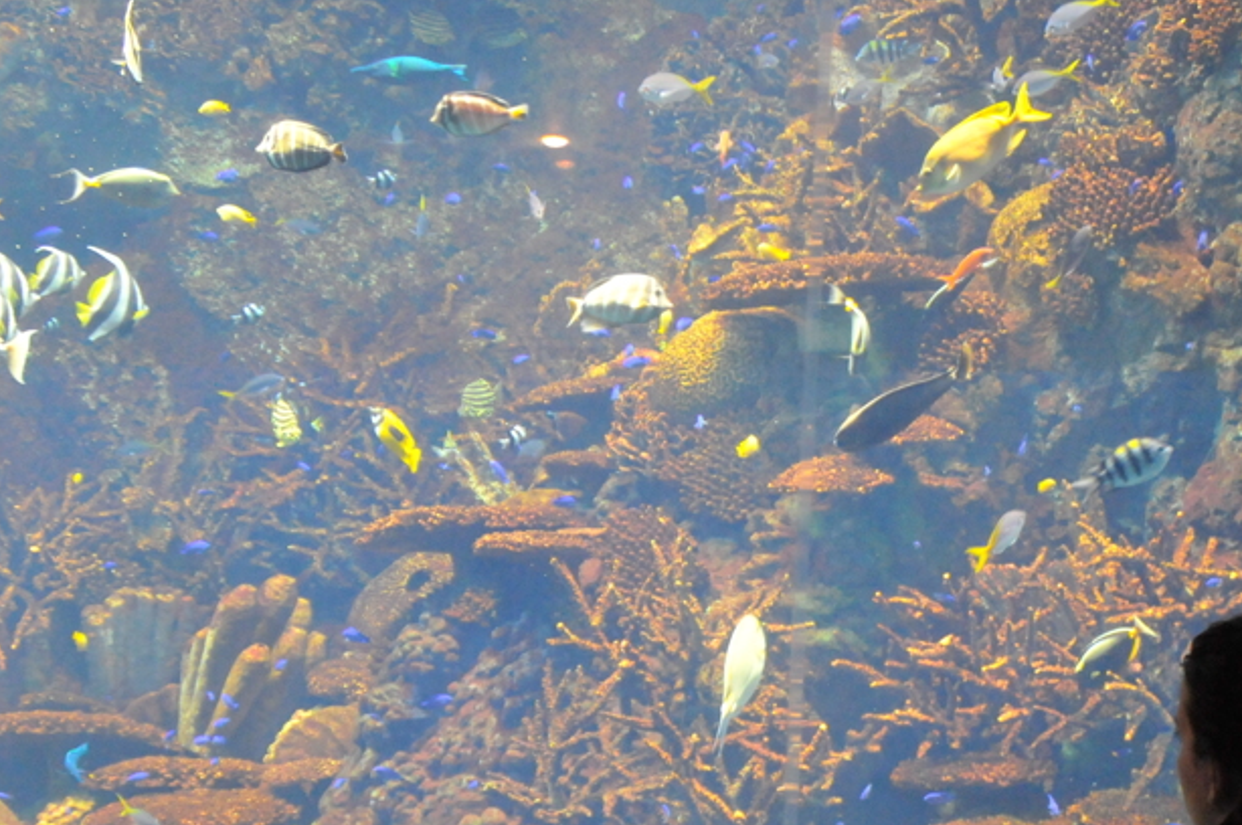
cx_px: 635
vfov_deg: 16.9
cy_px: 631
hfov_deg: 25.4
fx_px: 2757
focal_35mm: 80
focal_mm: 32
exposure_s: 1/30
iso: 2200
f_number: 4.2
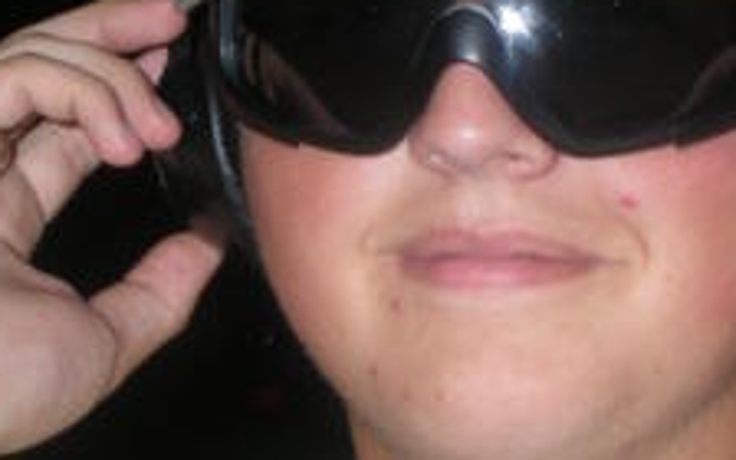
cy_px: 375
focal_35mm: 115
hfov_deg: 18.0
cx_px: 562
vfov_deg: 11.3
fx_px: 2307
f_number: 3.1
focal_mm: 6.3
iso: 64
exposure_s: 1/60
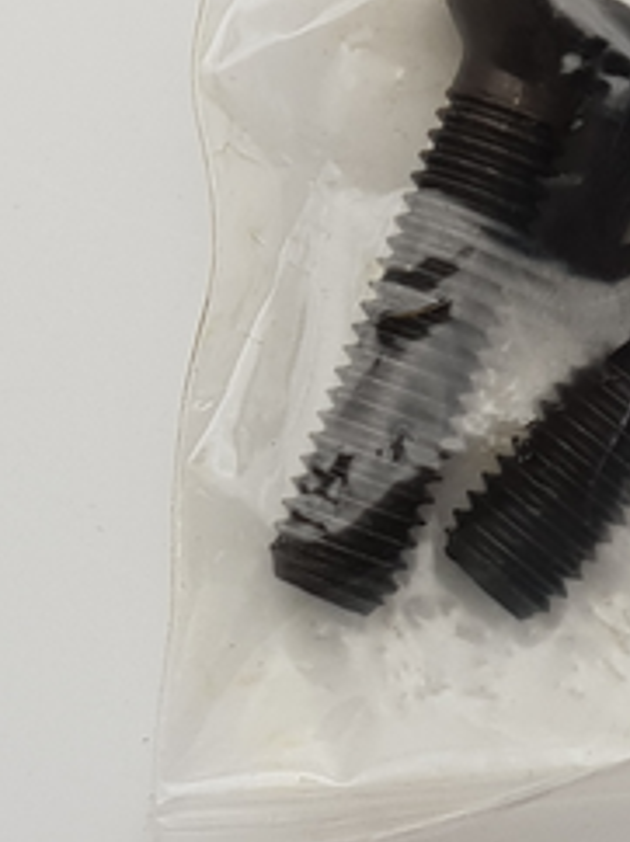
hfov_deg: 11.4
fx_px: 3160
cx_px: 360
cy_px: -687
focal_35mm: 130
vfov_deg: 13.6
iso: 50
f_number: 2.4
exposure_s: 1/306
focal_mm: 4.3
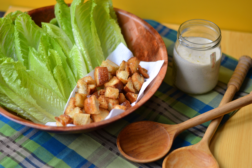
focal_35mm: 75
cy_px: 84
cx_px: 126
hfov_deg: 27.0
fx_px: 525
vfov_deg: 18.2
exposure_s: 1/125
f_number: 2
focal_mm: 50
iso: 400
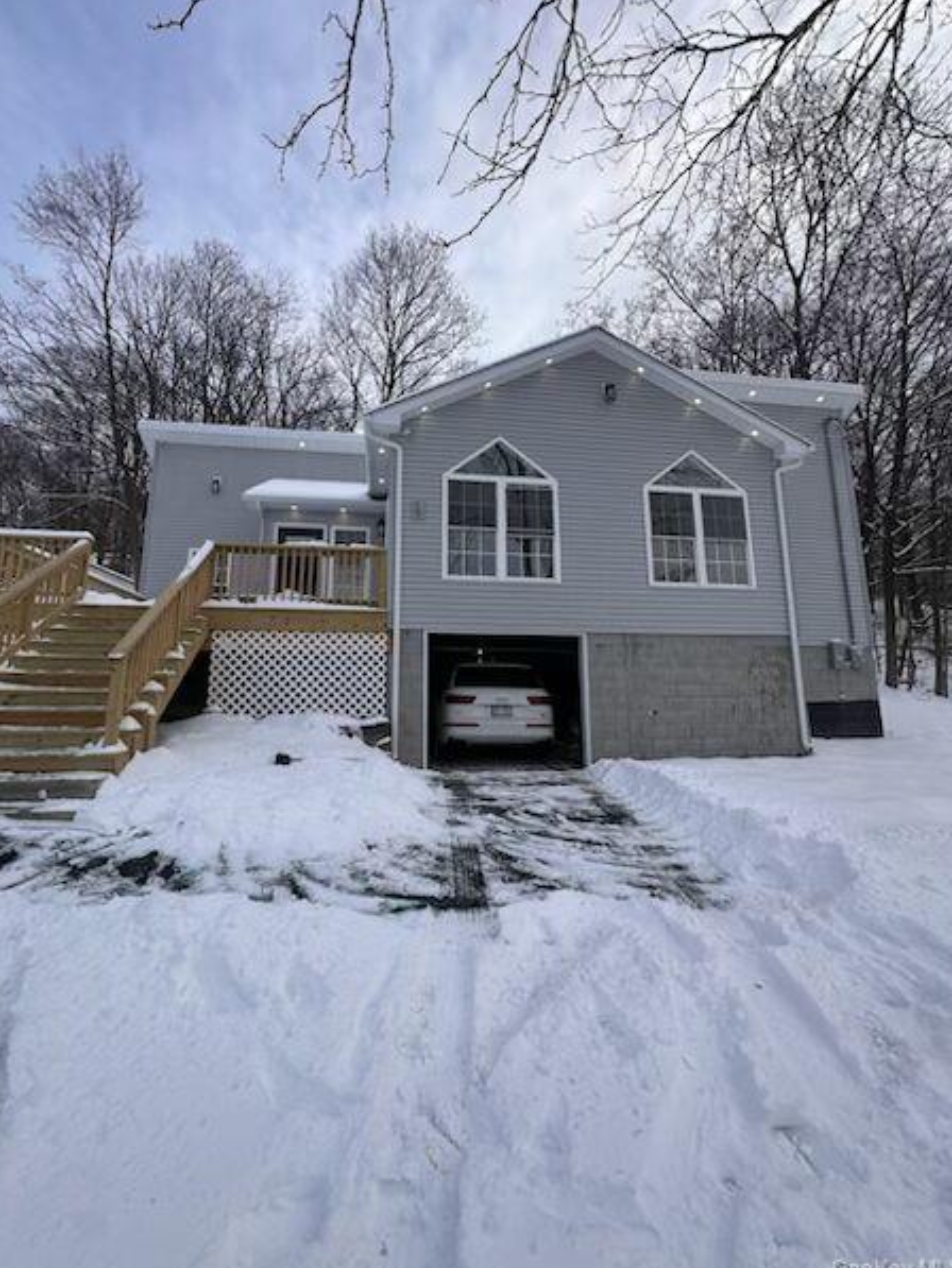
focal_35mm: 15
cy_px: 603
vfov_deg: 98.1
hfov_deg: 81.7
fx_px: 550
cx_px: 459
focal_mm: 2.22
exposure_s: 1/947
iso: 40
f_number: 2.2
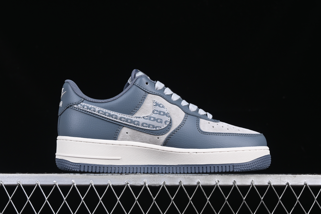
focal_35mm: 75
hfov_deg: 27.0
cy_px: 107
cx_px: 160
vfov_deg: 18.2
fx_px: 669
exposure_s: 1/80
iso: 160
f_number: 8
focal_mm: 50
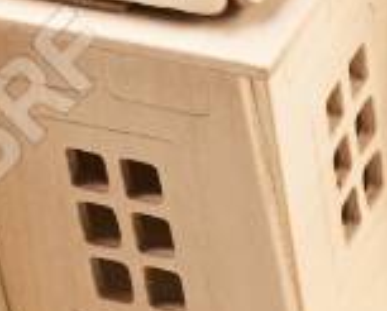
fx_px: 6851
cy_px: 996
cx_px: 1348
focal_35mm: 597
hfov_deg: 3.1
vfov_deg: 2.6
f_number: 10
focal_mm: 50
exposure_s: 1/125
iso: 100
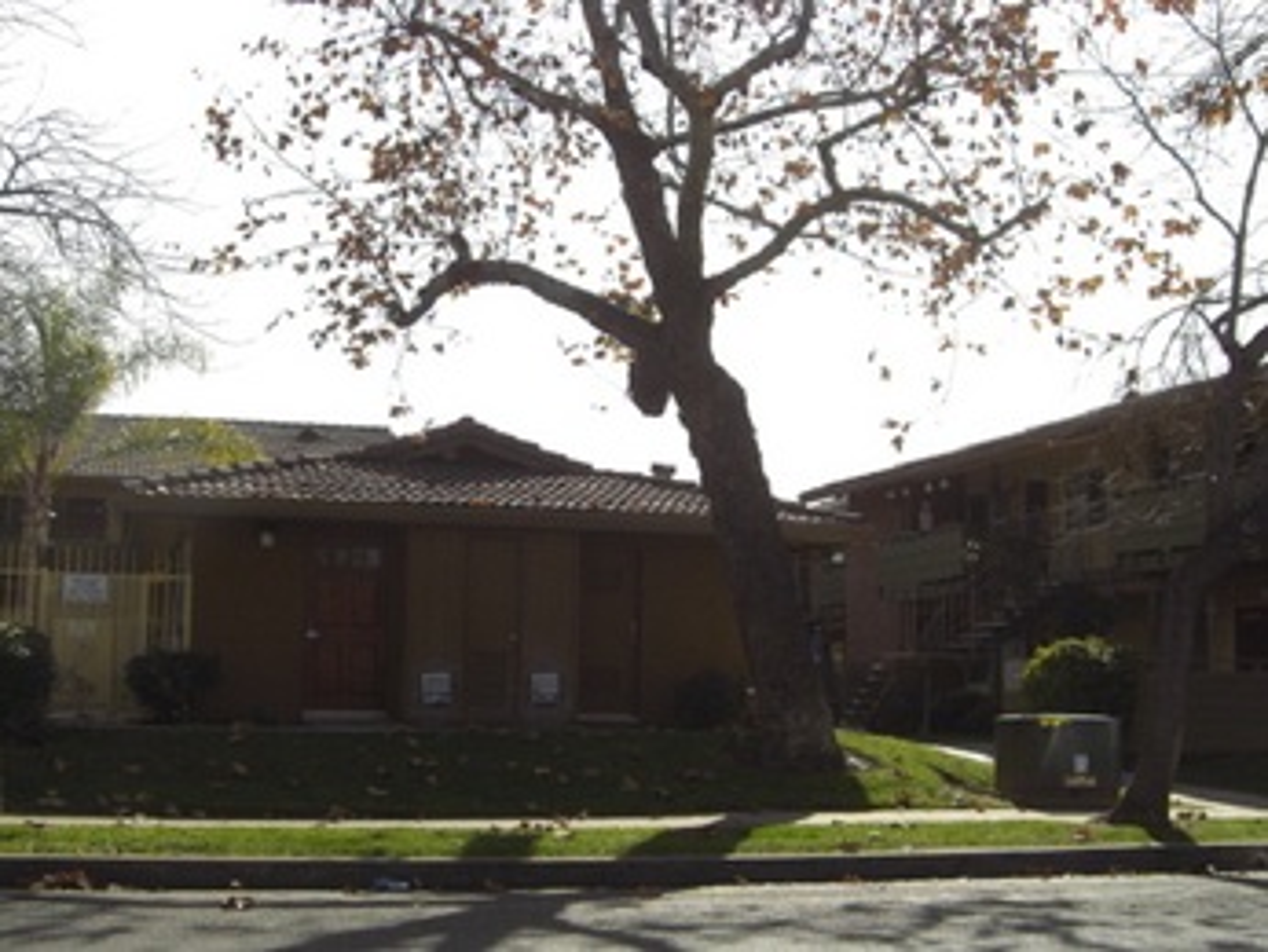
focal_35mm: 38
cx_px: 634
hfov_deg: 48.9
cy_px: 476
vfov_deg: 37.8
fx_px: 1393
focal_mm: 6.2
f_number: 8
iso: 64
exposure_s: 1/125
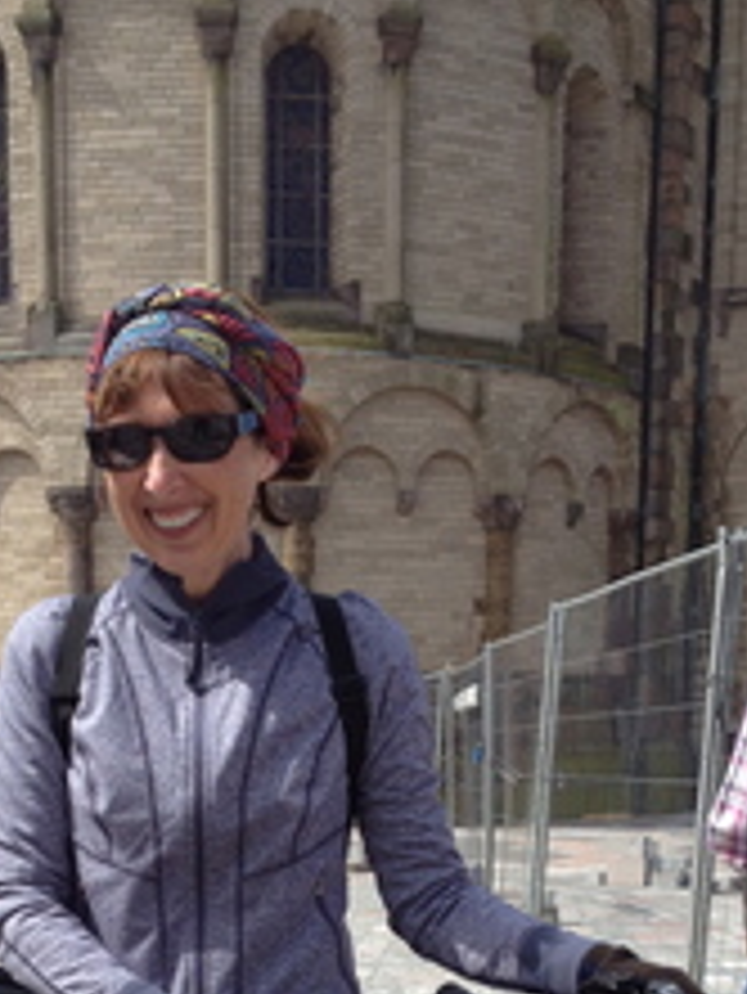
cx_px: 310
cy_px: 958
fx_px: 2185
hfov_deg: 19.4
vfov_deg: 24.6
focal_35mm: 76
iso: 64
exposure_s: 1/1175
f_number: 2.4
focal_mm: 4.28
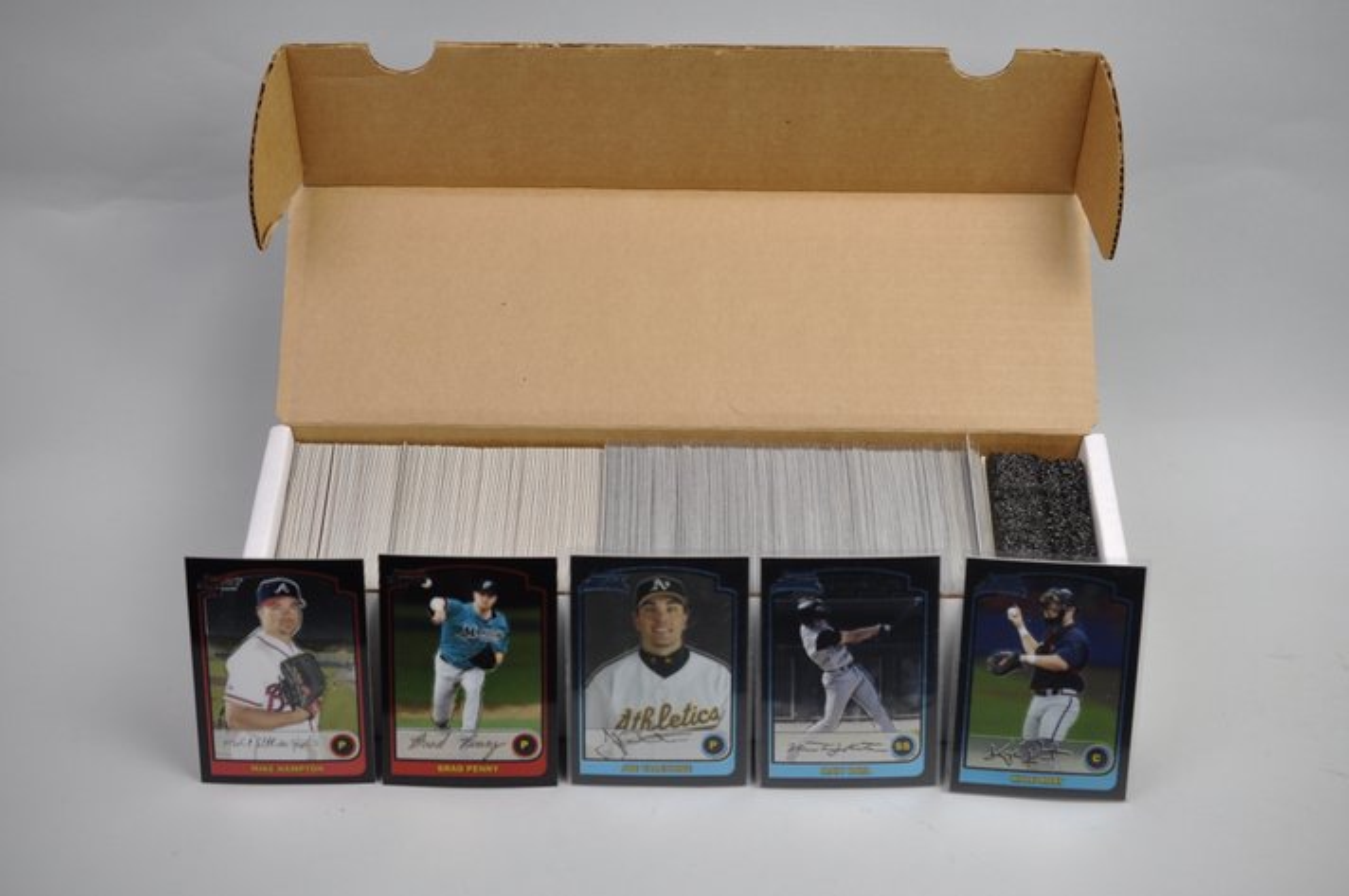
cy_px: 448
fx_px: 2246
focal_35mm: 60
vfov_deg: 22.6
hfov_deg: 33.4
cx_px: 674
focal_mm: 40
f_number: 4.5
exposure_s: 1/80
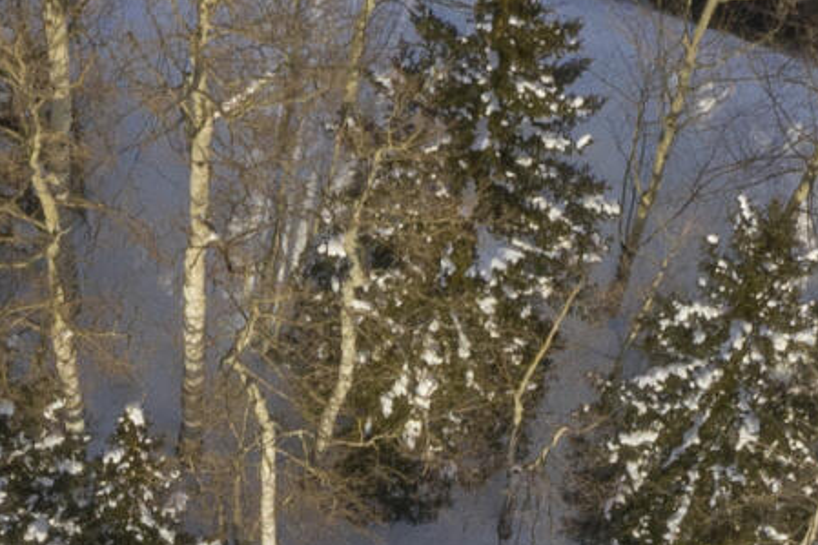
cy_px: 1442
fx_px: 4247
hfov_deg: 11.0
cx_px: 135
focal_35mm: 187
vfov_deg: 6.8
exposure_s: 1/120
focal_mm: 10.26
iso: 100
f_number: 11
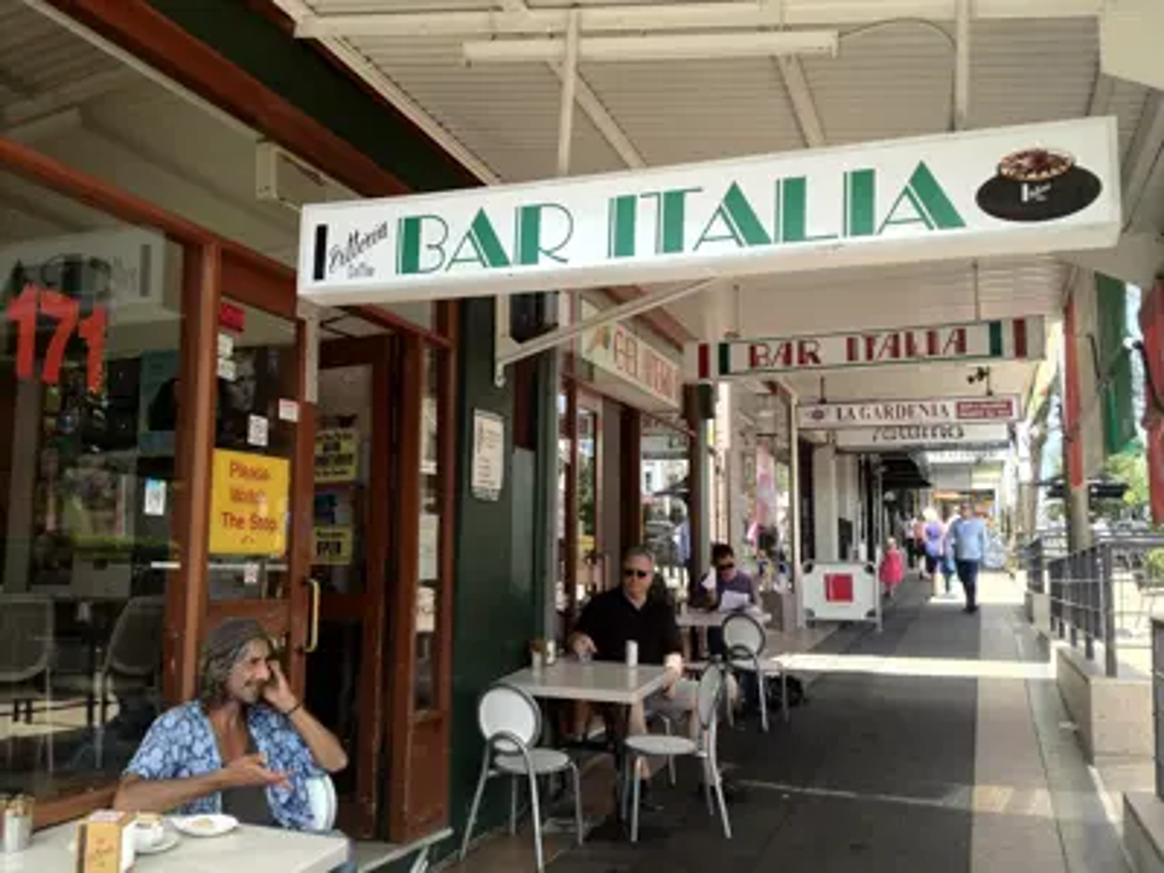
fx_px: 1177
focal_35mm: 35
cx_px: 582
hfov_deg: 52.6
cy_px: 436
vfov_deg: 40.7
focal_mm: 4.28
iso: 64
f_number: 2.4
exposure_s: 1/343
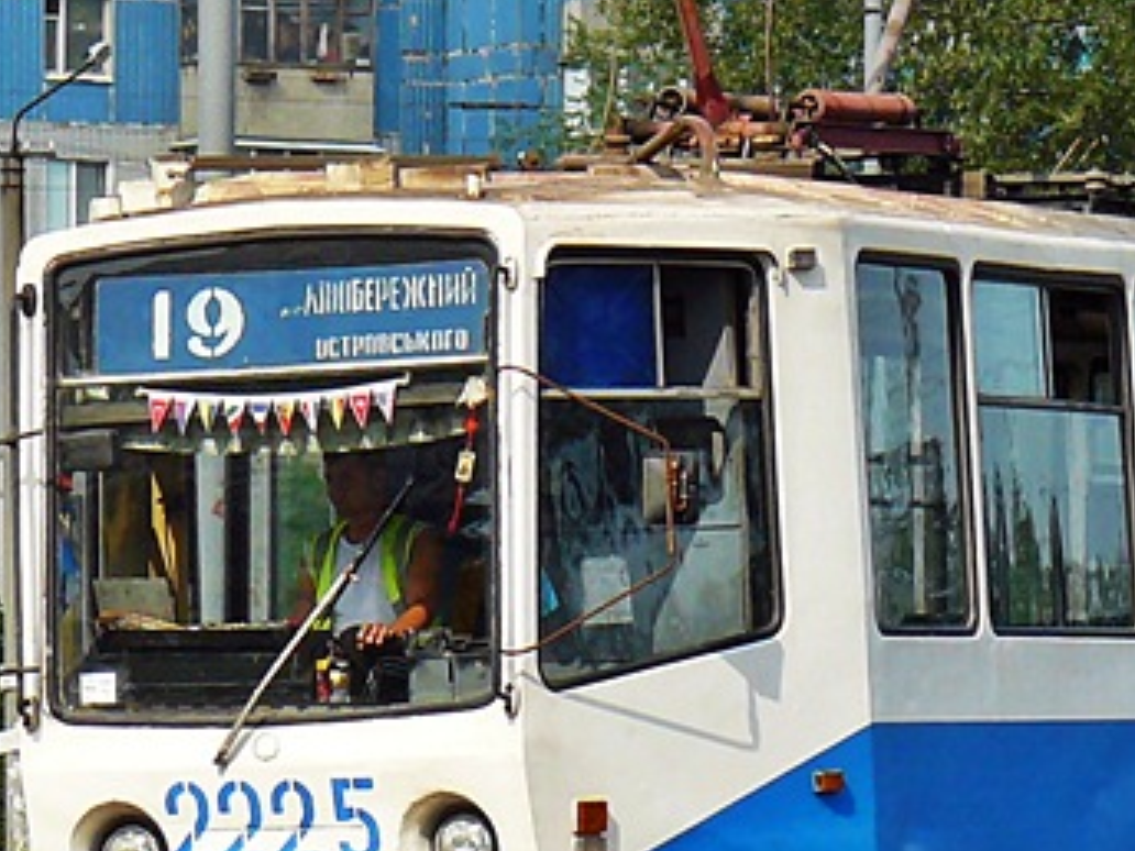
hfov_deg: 7.5
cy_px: 300
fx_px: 8689
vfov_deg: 5.6
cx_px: 719
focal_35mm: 265
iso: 100
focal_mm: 14.9
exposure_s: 1/500
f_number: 4
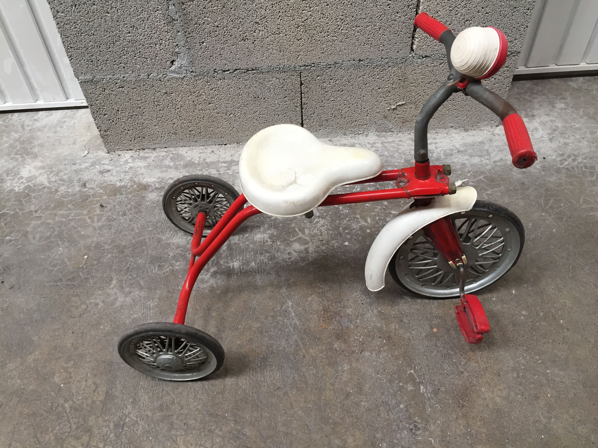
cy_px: 224
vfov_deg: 48.2
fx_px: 501
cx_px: 299
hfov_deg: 61.7
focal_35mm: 29
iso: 50
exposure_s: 1/33
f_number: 2.2
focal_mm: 4.15
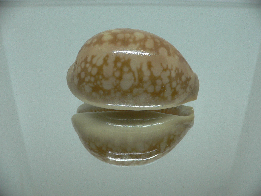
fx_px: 264
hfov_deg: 52.6
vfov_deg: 40.7
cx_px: 130
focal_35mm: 35
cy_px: 98
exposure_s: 1/60
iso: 150
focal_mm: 4.6
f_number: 2.8
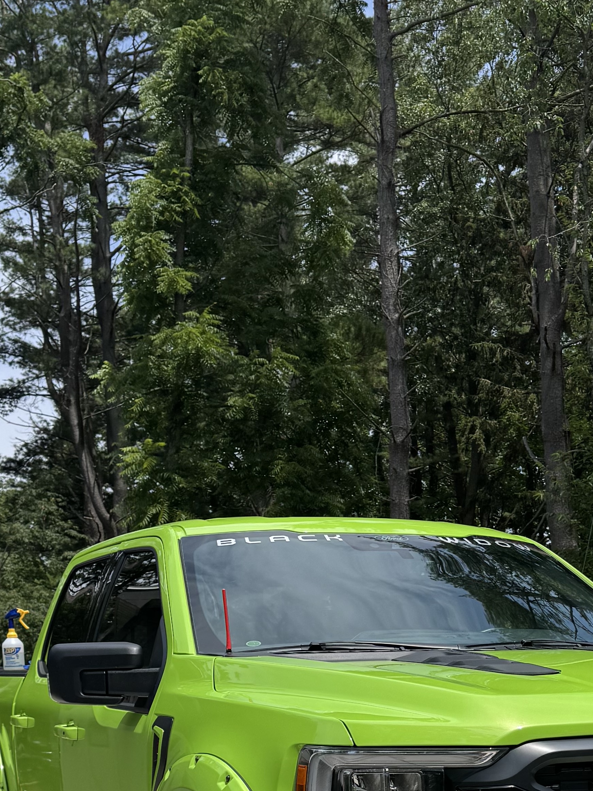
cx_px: 431
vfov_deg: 30.8
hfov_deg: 24.6
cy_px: 750
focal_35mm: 59
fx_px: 1348
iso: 80
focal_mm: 6.76
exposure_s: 1/4608
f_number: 1.78
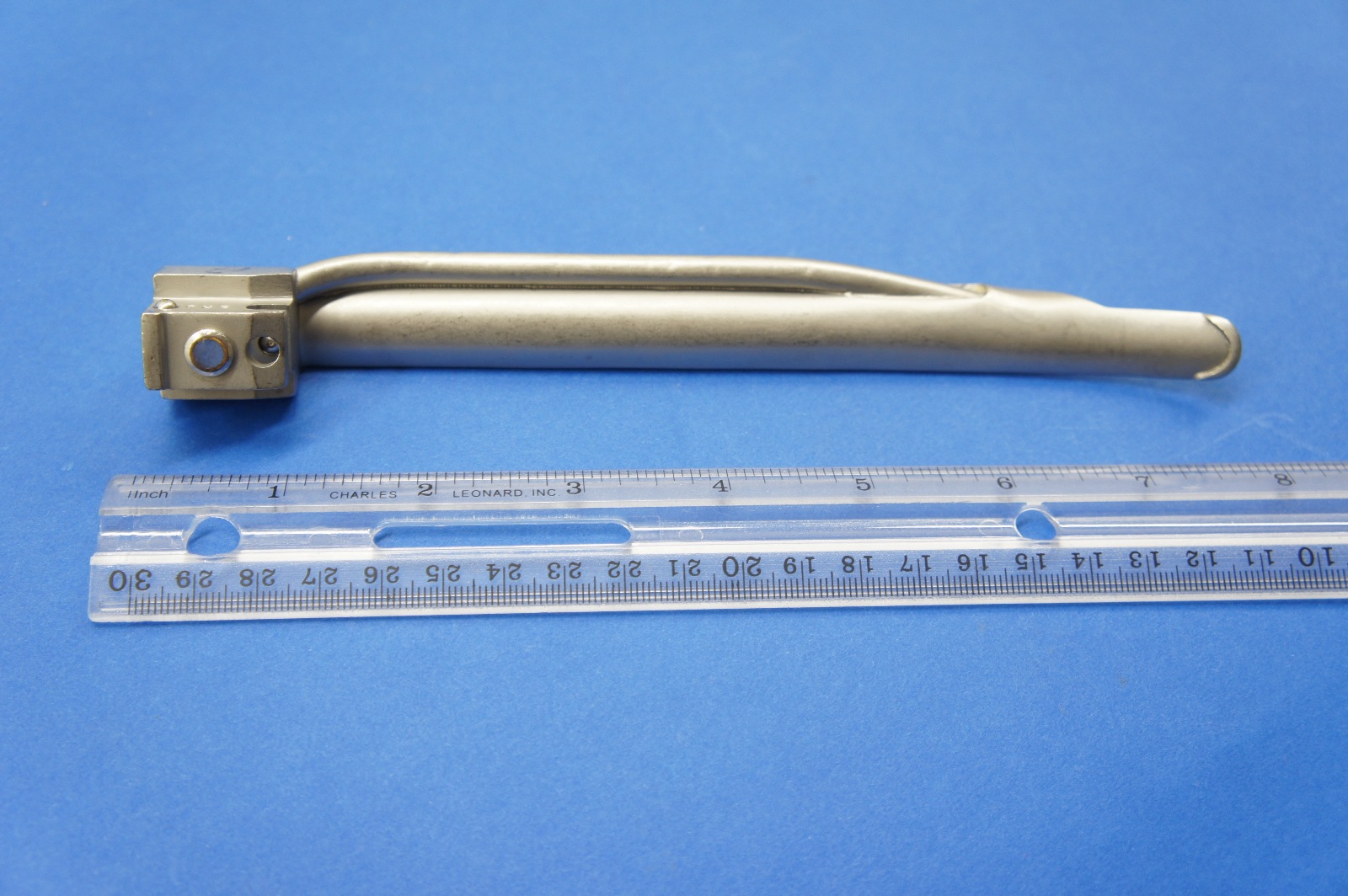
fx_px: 1571
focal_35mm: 42
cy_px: 448
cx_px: 674
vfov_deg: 31.8
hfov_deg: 46.4
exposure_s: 1/50
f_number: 4
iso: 250
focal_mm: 28
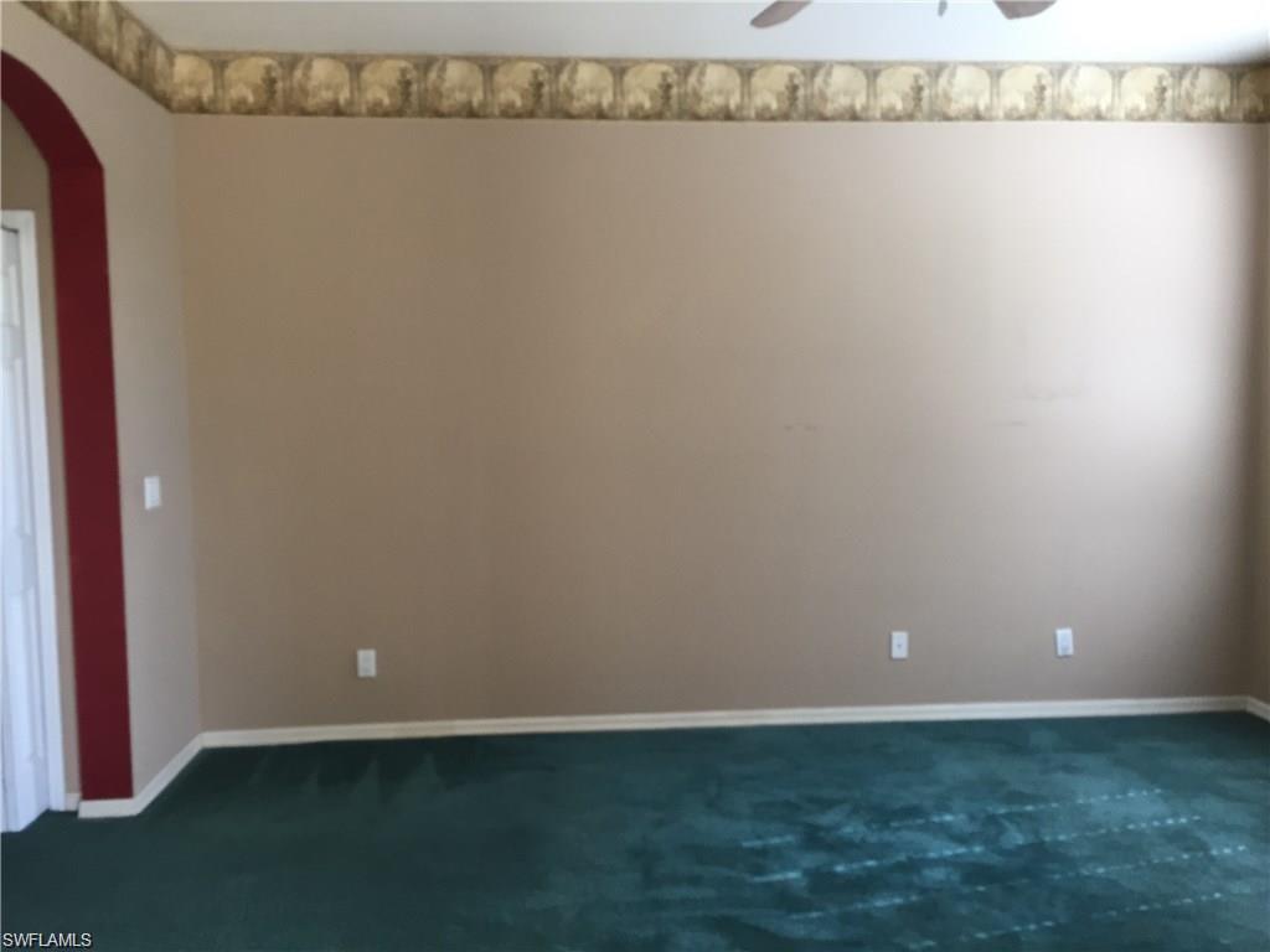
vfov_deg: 48.2
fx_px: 1064
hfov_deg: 61.7
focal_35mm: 29
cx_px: 635
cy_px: 476
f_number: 2.2
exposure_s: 1/30
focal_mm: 4.15
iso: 40
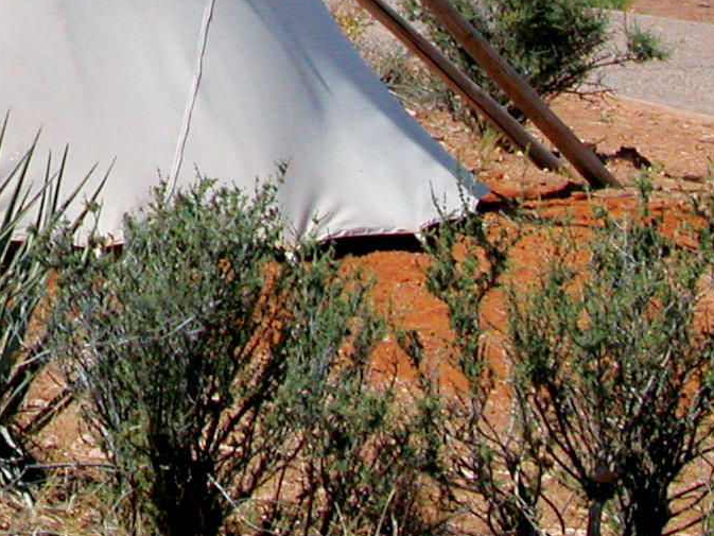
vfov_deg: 5.8
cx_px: -537
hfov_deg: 7.7
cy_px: -451
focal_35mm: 251
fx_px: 5178
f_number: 7.3
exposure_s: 1/432
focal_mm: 16.8
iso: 100
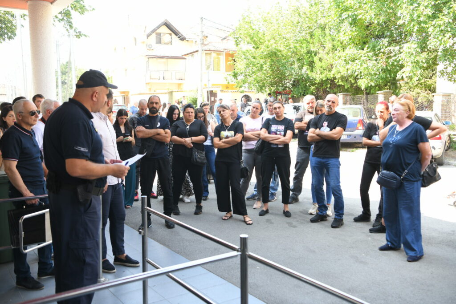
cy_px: 152
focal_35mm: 35
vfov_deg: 37.9
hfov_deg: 54.4
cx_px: 228
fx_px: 443
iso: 400
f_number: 4
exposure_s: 1/200
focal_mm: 35
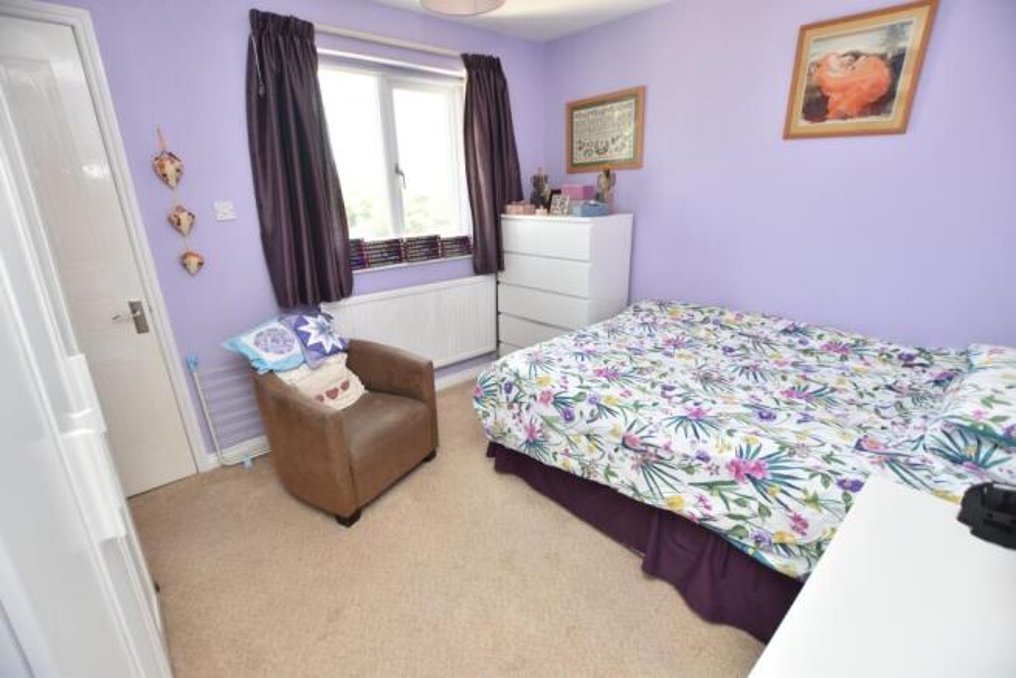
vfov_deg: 77.4
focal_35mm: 15
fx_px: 423
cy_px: 339
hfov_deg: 100.4
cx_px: 508
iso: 100
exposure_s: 1/25
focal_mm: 10
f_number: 3.5
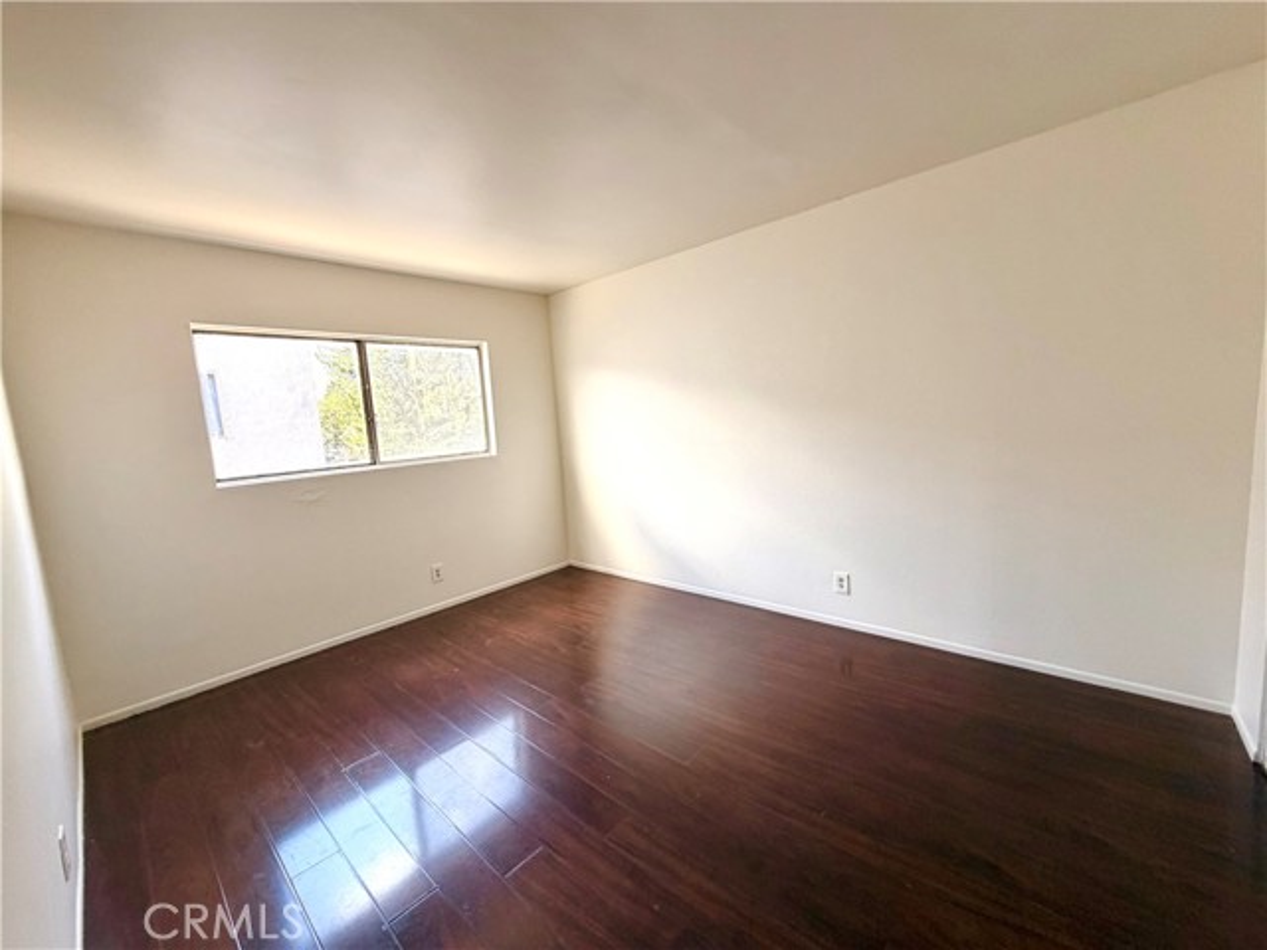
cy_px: 475
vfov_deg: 85.7
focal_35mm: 14
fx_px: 512
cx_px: 634
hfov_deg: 102.1
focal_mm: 2.22
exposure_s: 1/121
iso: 160
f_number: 2.2
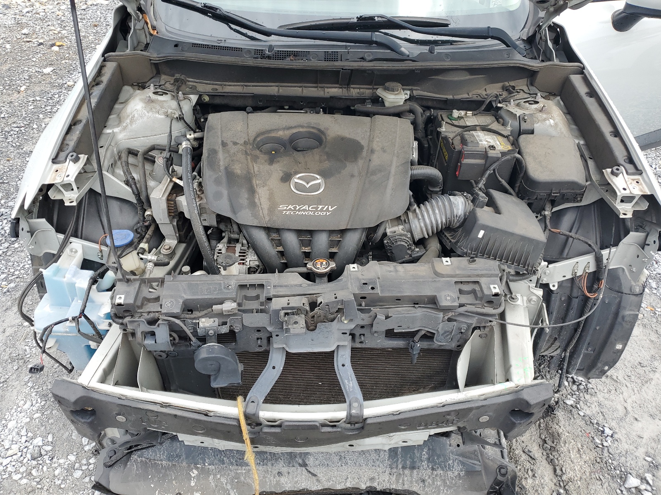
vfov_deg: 53.1
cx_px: 330
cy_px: 248
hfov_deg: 67.3
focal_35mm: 26
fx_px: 496
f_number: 1.5
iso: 50
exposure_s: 1/625
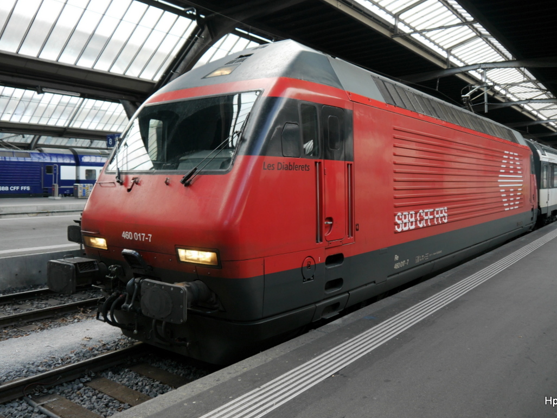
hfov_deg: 60.0
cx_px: 281
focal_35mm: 30
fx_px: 483
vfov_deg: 46.8
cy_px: 196
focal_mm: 14
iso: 160
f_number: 3.5
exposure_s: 1/60
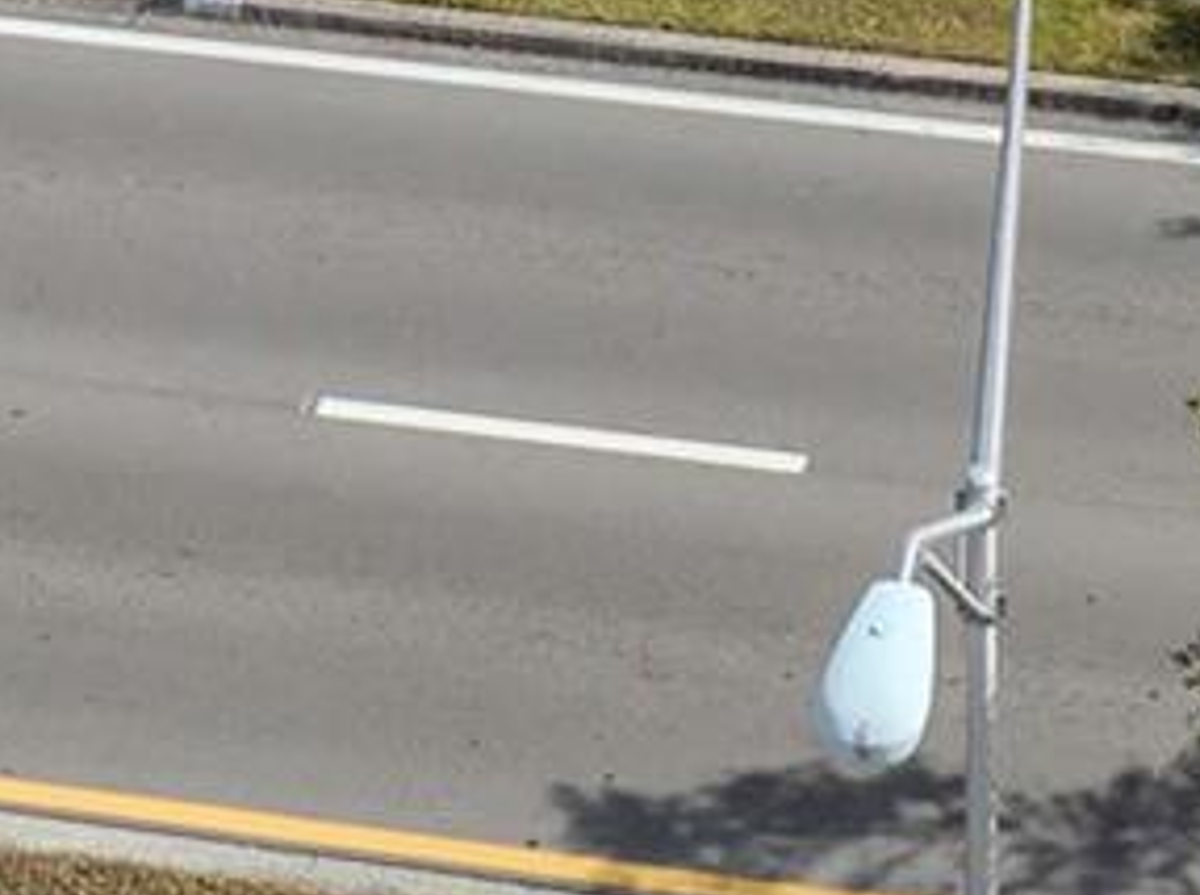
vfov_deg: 9.8
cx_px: 853
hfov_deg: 14.7
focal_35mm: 134
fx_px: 4636
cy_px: -1207
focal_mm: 12.29
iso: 120
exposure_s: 1/2500
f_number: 2.8
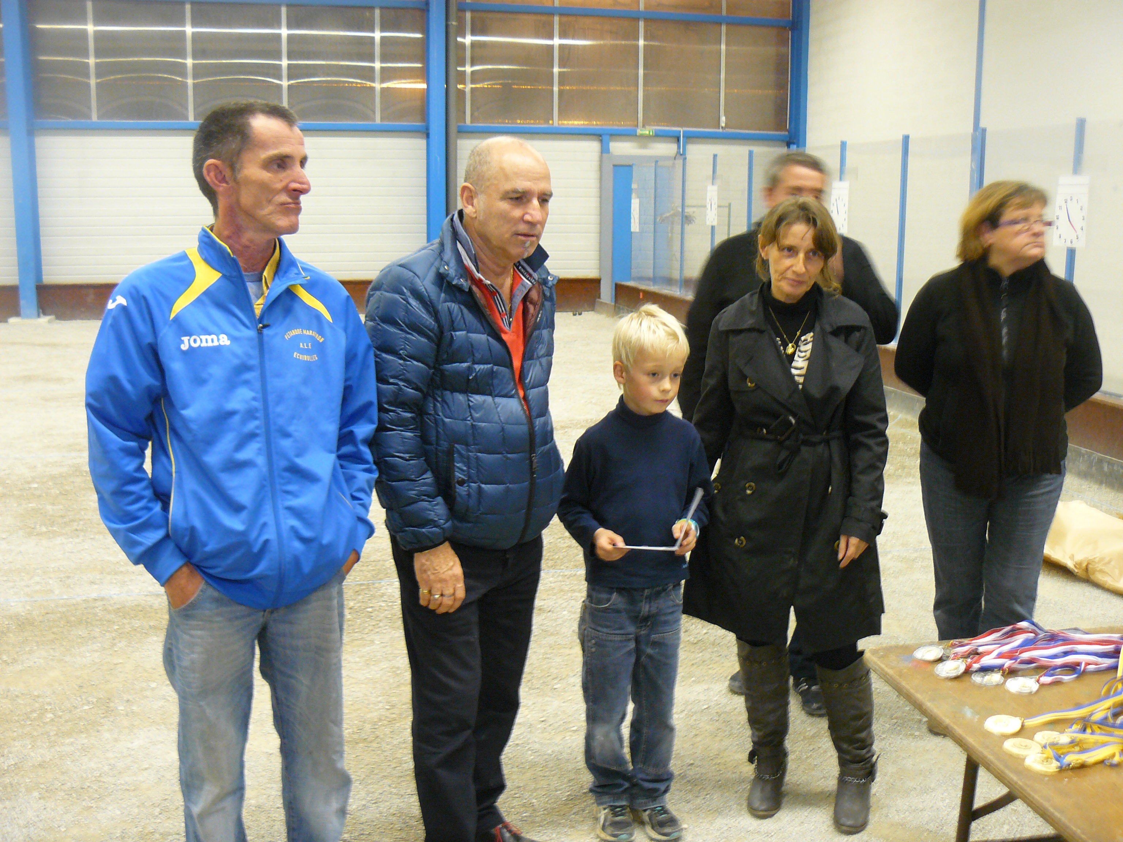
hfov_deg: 51.4
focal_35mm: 36
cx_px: 562
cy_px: 421
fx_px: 1168
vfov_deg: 39.7
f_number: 2.8
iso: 200
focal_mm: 6
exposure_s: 1/8
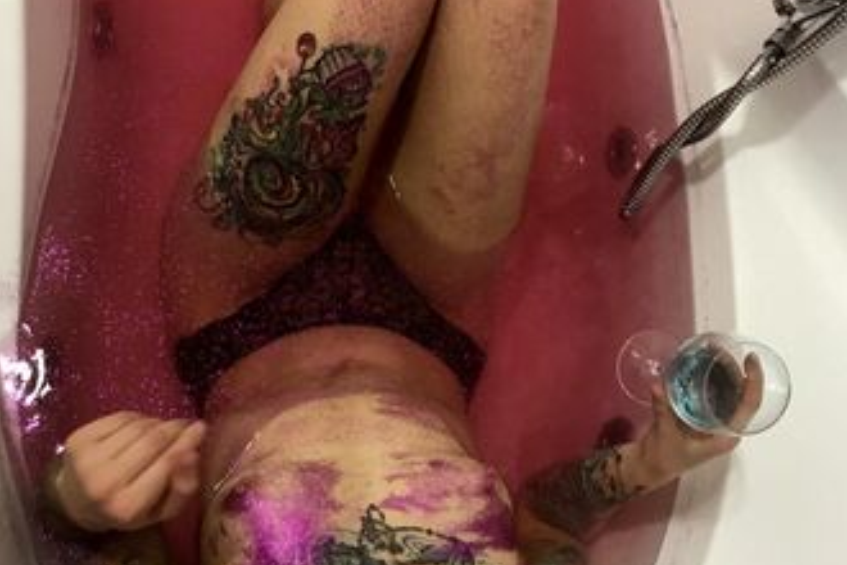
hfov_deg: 48.5
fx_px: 941
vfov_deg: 33.3
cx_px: 431
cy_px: 343
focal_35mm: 40
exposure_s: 1/17
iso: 50
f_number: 1.8
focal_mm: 3.99
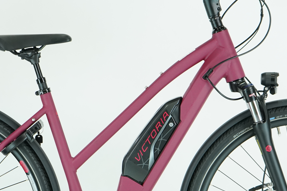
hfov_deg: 15.3
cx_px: 123
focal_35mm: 134
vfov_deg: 10.2
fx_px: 1068
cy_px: 148
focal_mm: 63
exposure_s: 1/200
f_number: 5.6
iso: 1600
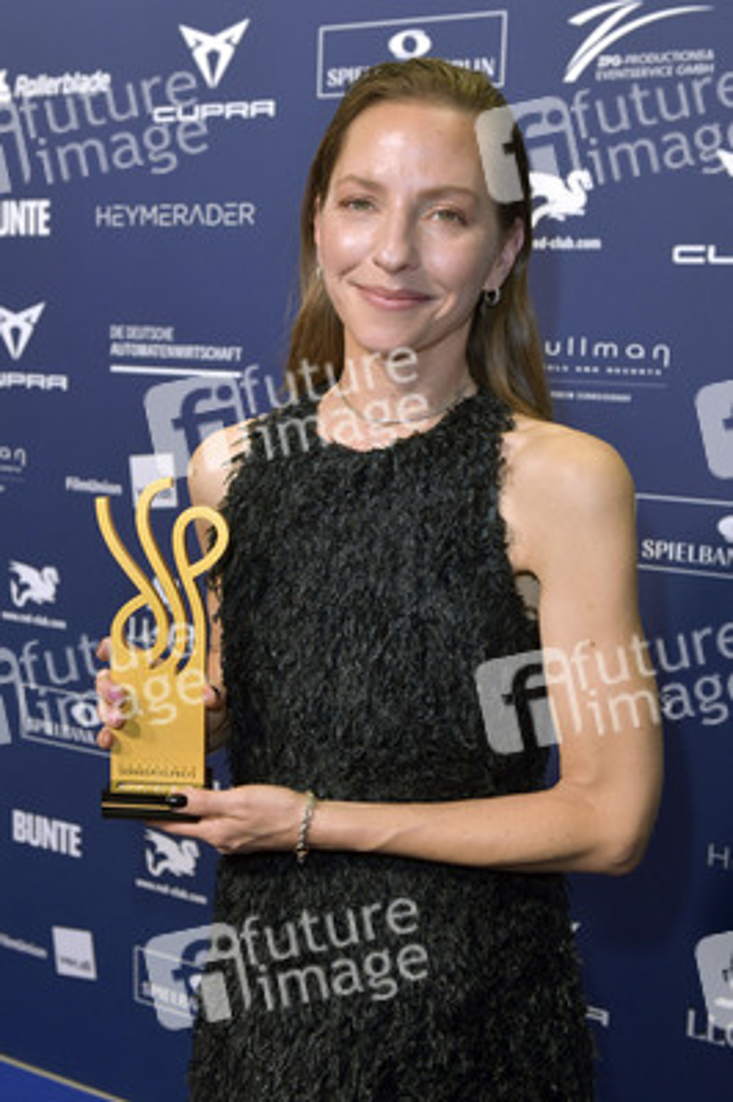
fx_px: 1224
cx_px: 366
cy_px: 551
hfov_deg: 33.3
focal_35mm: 40
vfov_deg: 48.5
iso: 1250
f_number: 5.6
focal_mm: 40
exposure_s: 1/200
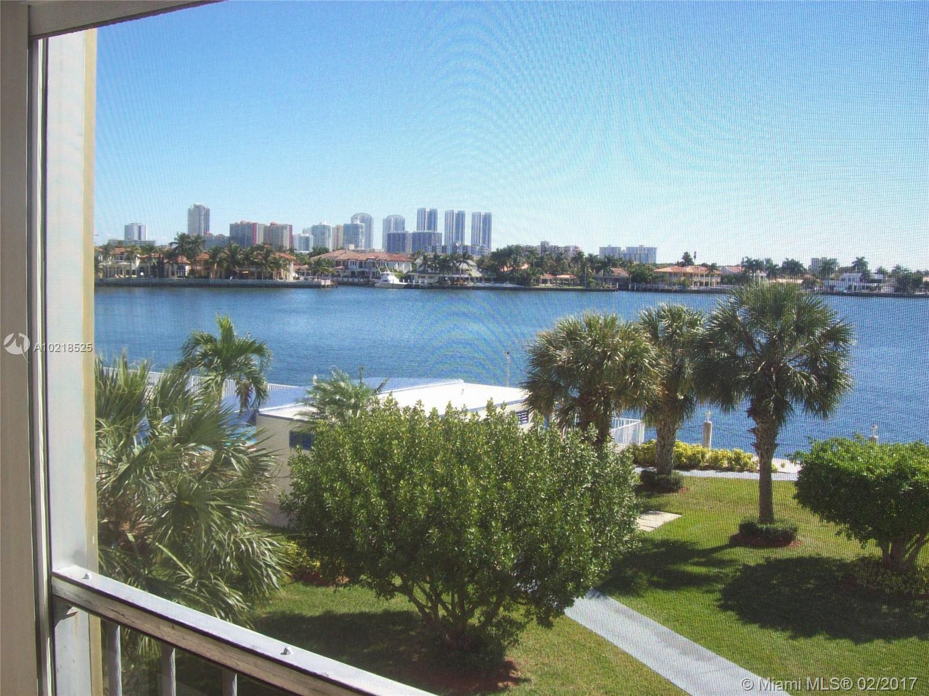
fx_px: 966
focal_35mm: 36
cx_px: 464
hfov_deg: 51.4
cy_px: 348
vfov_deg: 39.6
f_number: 4.8
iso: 80
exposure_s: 1/251
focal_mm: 6
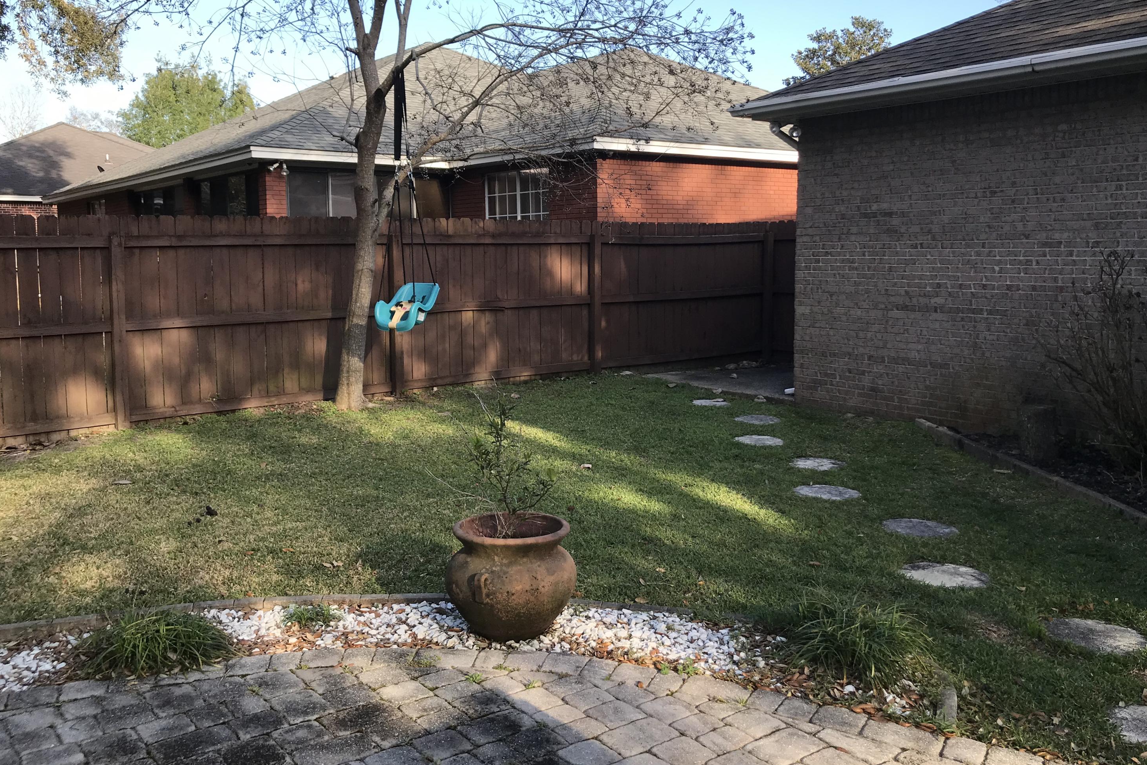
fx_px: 956
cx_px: 577
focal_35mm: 30
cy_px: 329
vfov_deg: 43.5
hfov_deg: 61.9
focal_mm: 3.99
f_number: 1.8
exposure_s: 1/634
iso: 20
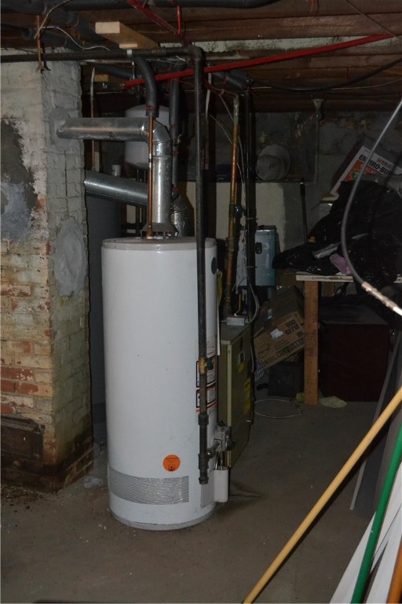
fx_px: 703
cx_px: 201
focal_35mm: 42
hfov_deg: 31.9
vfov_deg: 46.4
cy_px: 302
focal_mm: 28
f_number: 4.5
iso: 3200
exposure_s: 1/60
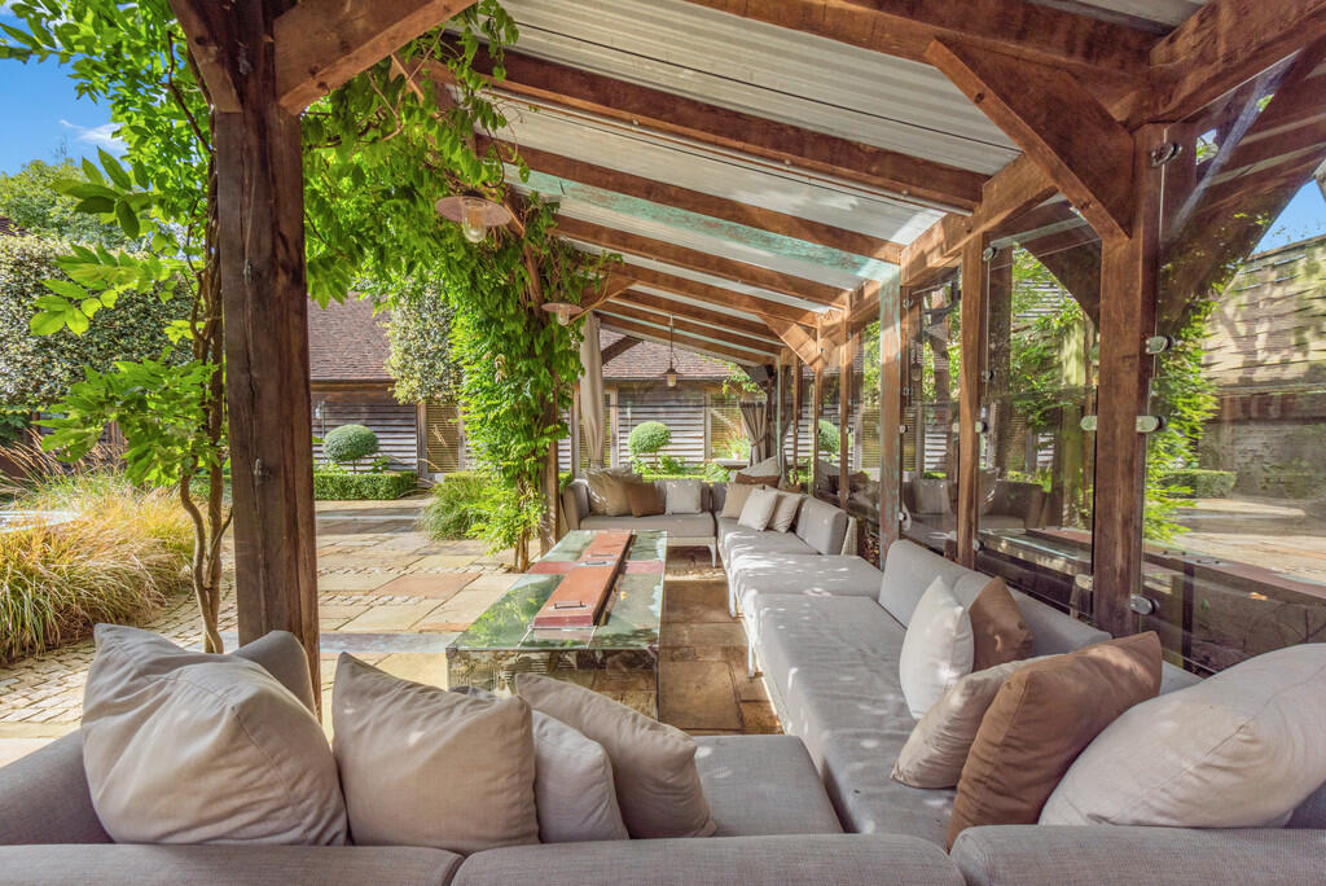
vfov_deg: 81.3
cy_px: 443
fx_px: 516
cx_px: 663
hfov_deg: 104.2
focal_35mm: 14
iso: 100
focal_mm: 14
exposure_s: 1/250
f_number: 11
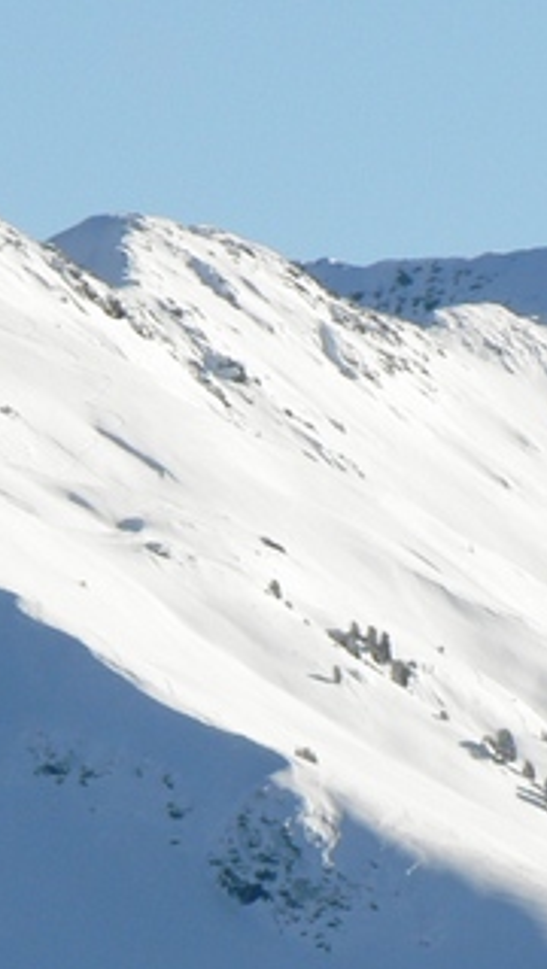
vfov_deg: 2.8
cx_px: -12
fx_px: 20142
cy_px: 811
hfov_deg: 1.6
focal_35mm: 783
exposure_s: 1/500
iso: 80
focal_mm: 47.8
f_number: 5.6
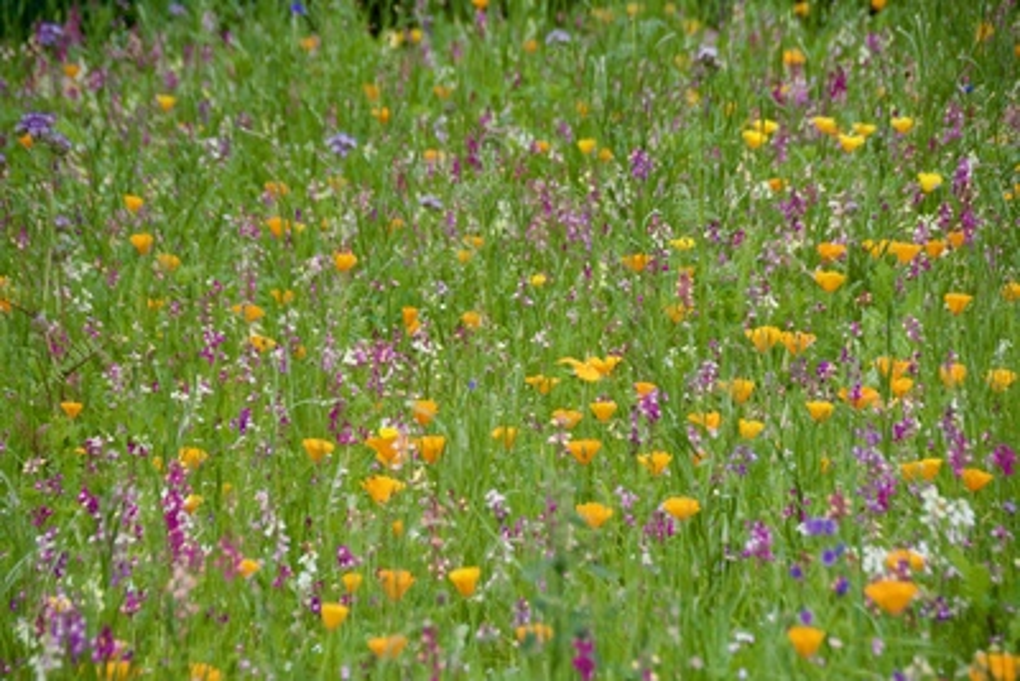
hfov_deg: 13.0
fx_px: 4464
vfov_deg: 8.7
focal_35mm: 158
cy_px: 340
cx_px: 510
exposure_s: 1/800
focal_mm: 105
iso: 400
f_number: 5.6
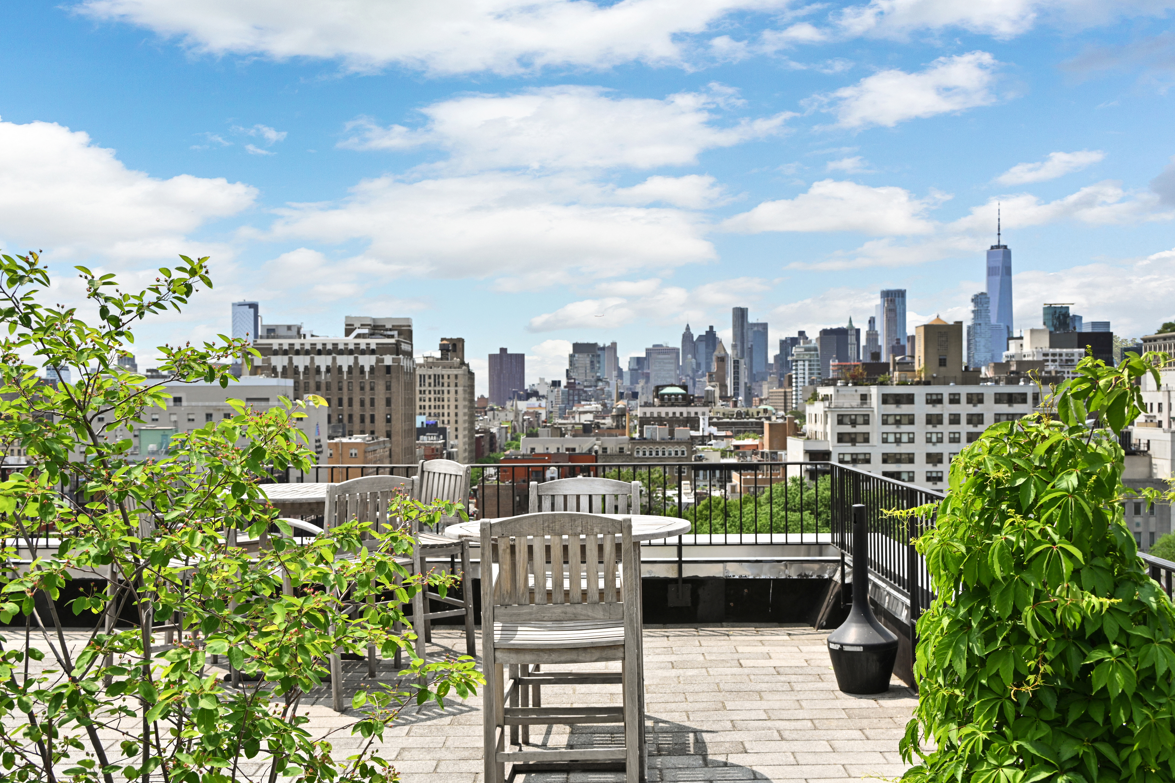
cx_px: 572
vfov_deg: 35.1
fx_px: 1240
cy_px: 401
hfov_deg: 50.7
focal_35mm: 38
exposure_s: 1/1000
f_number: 8
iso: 320
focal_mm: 37
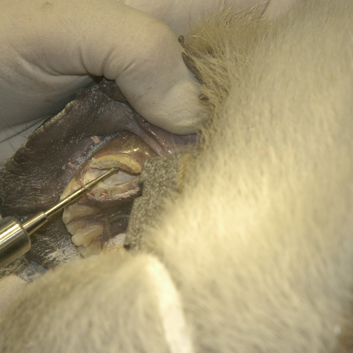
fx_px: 2665
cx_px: 113
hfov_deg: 7.6
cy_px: 176
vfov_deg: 7.6
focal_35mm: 231
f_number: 11
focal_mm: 120
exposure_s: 1/180
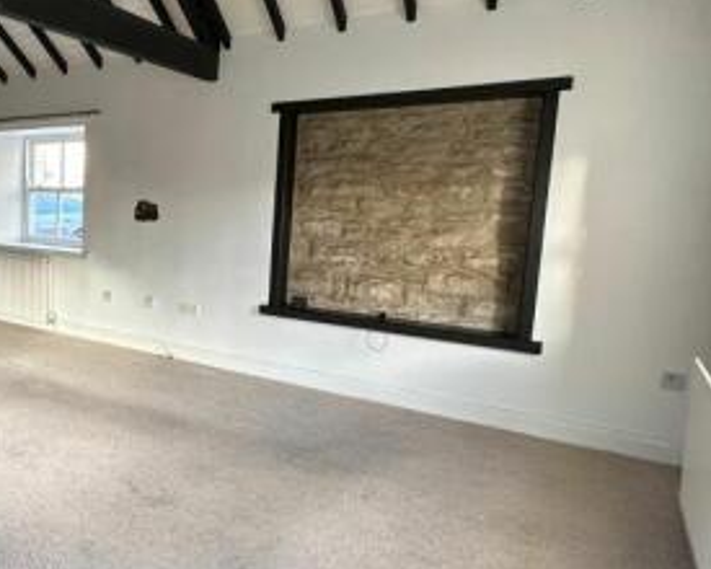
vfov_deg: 50.0
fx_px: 610
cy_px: 270
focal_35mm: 29
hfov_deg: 53.4
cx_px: 79
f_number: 2.2
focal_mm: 2.22
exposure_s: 1/99
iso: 200
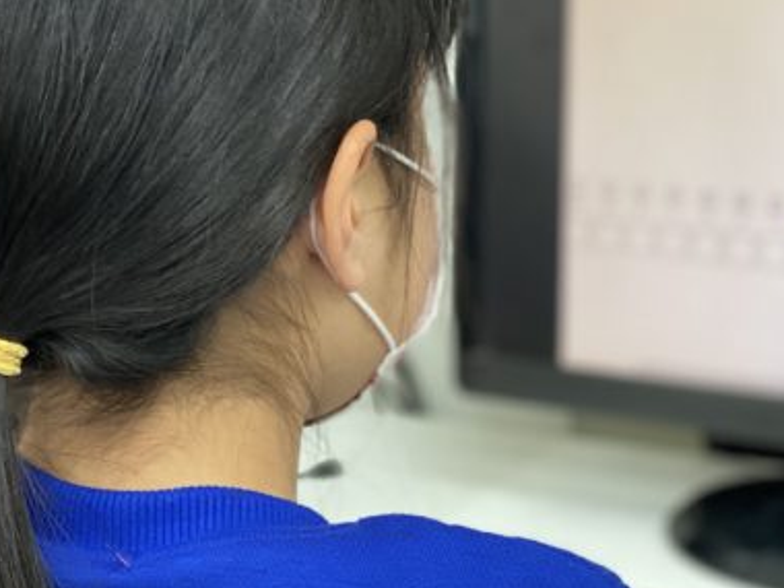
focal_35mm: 105
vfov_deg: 14.1
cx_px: 470
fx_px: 2378
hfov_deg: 18.7
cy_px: 347
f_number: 2
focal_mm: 6
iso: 200
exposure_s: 1/40
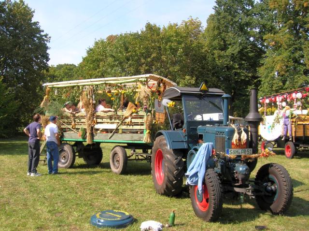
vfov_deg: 41.7
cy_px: 116
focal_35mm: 34
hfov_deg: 54.0
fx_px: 303
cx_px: 154
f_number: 4.9
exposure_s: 1/193
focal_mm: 5.7
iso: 50
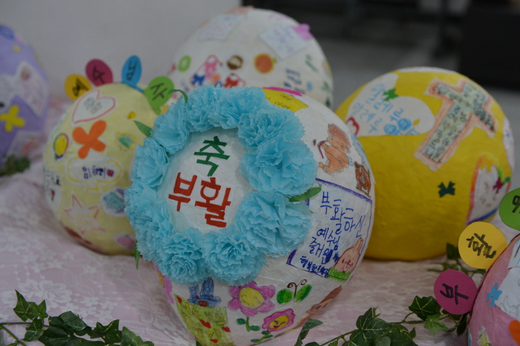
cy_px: 173
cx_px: 260
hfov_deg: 41.1
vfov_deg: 28.0
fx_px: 693
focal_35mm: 48
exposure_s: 1/250
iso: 2000
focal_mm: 48
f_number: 4
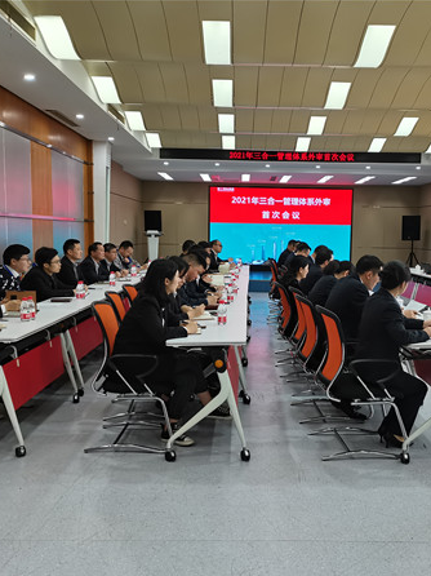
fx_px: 582
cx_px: 254
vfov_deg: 52.7
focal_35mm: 35
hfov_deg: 40.5
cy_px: 289
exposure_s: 1/100
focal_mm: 5.58
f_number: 1.8
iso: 250
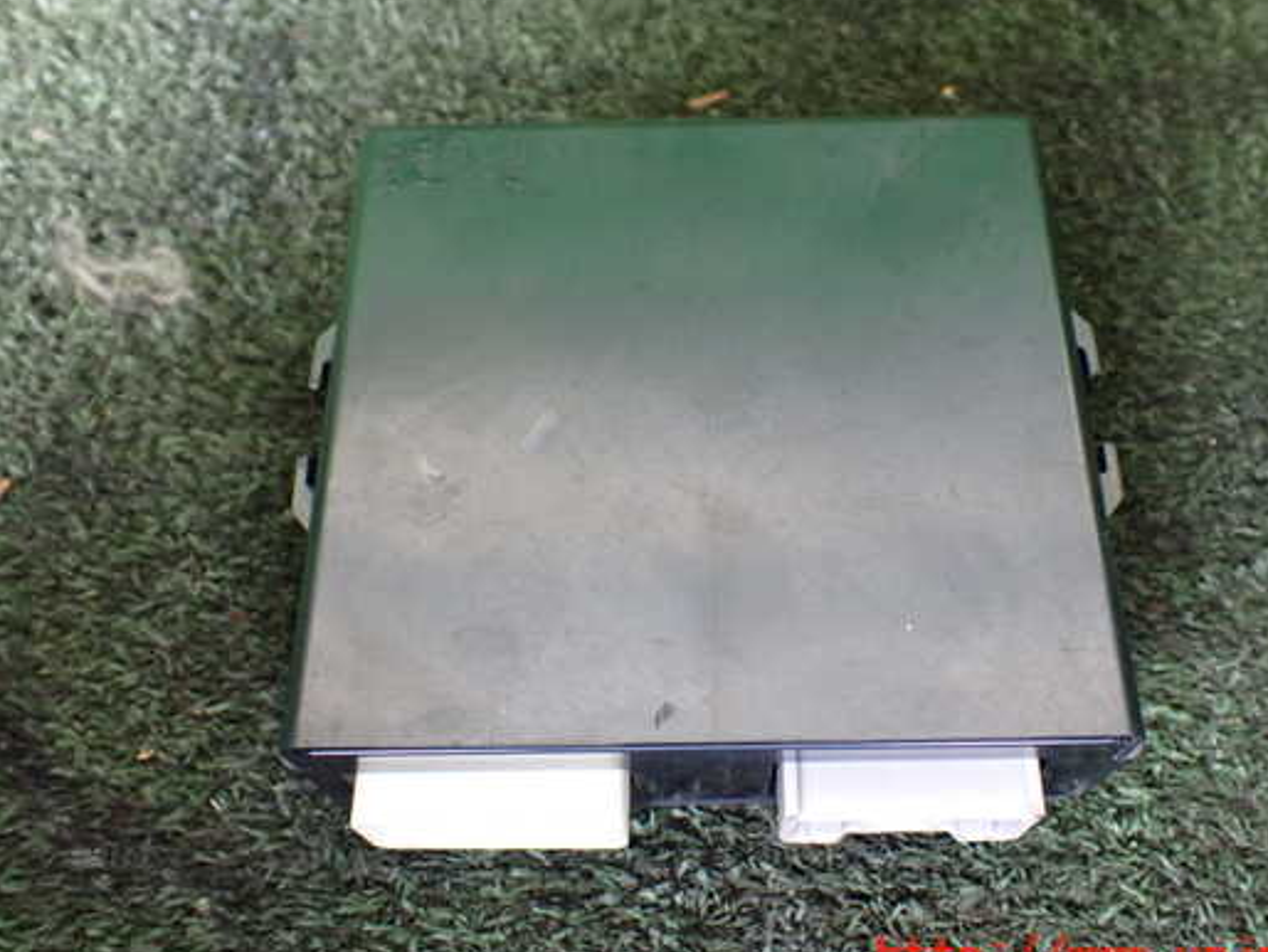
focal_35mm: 35
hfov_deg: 52.5
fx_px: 1283
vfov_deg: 40.7
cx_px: 693
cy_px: 437
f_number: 2.3
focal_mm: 5.4
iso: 800
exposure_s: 1/60
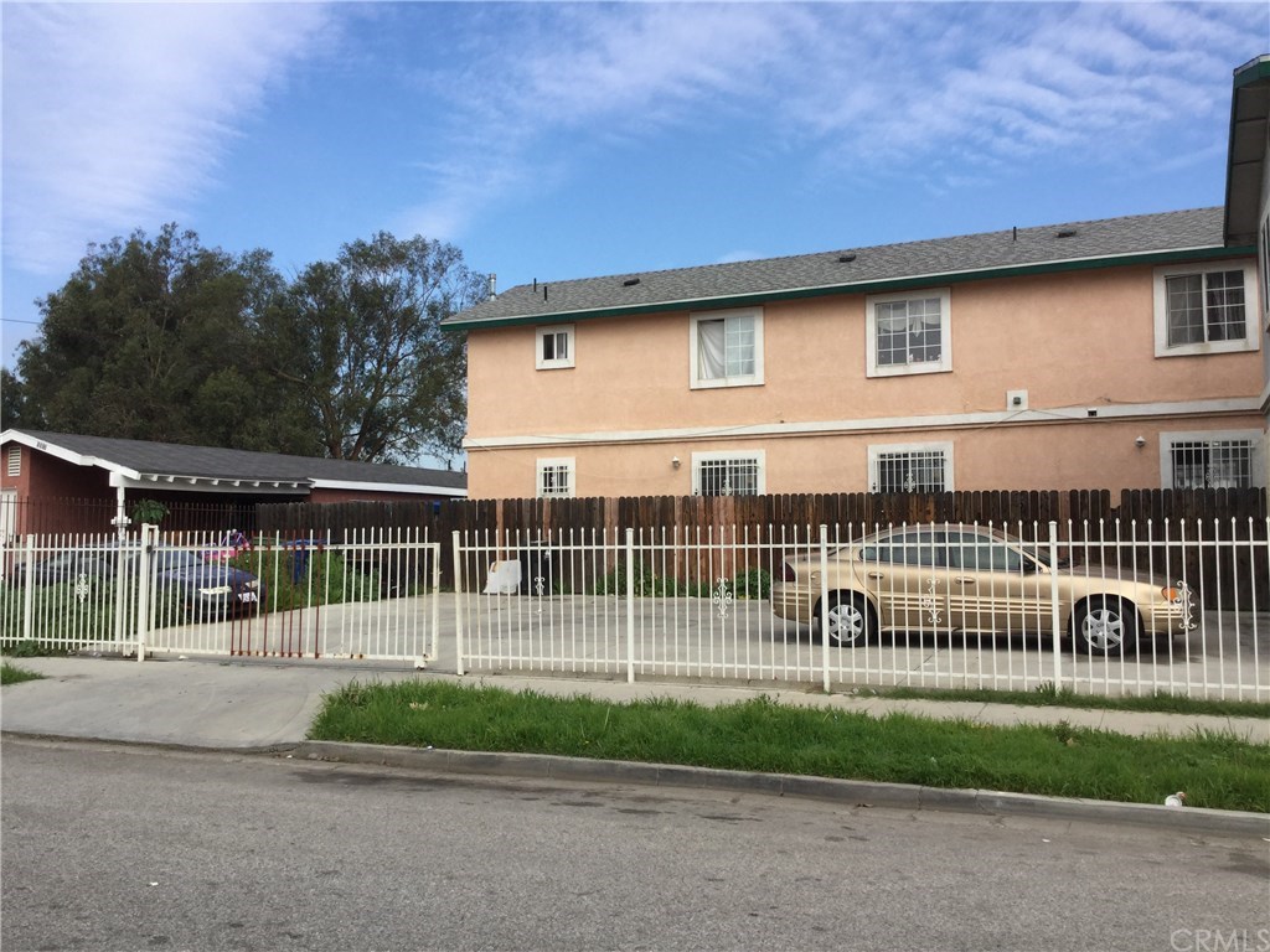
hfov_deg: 58.4
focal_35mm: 31
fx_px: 1137
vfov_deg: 45.4
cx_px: 635
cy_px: 476
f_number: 2.4
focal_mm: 3.3
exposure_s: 1/799
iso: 25
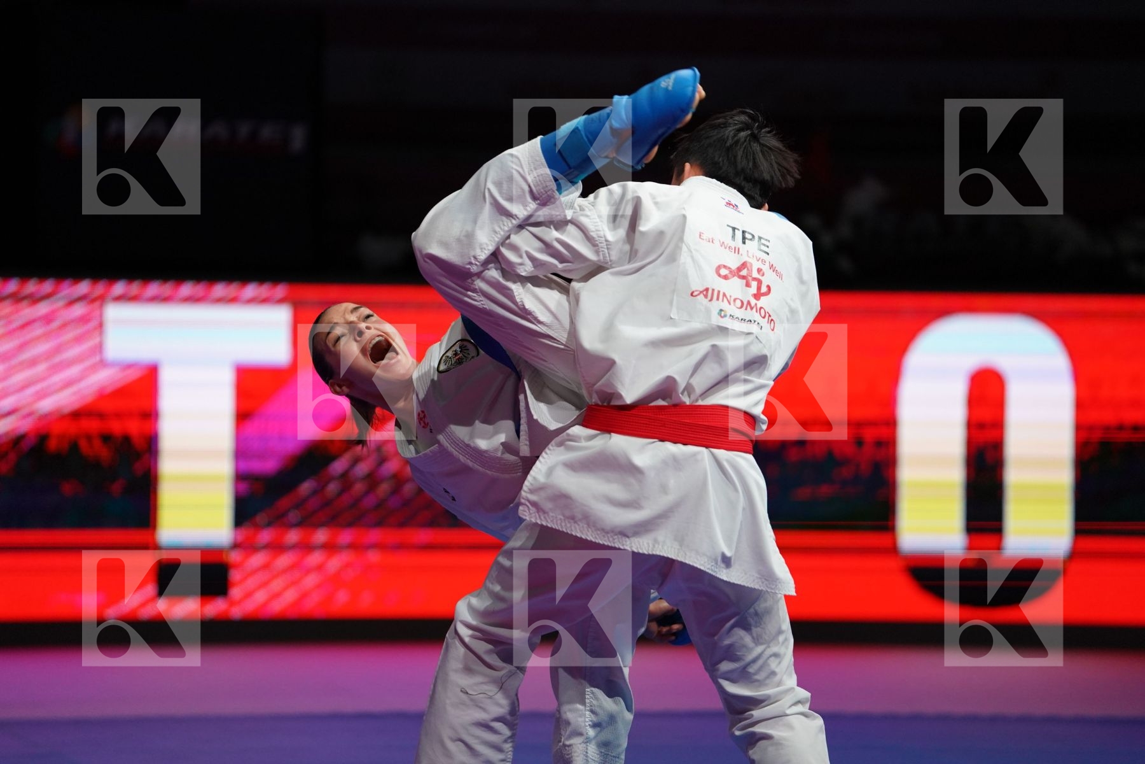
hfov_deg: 10.3
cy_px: 382
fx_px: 6361
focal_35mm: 200
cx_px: 572
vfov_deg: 6.9
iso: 2000
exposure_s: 1/1000
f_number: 2.8
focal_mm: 200
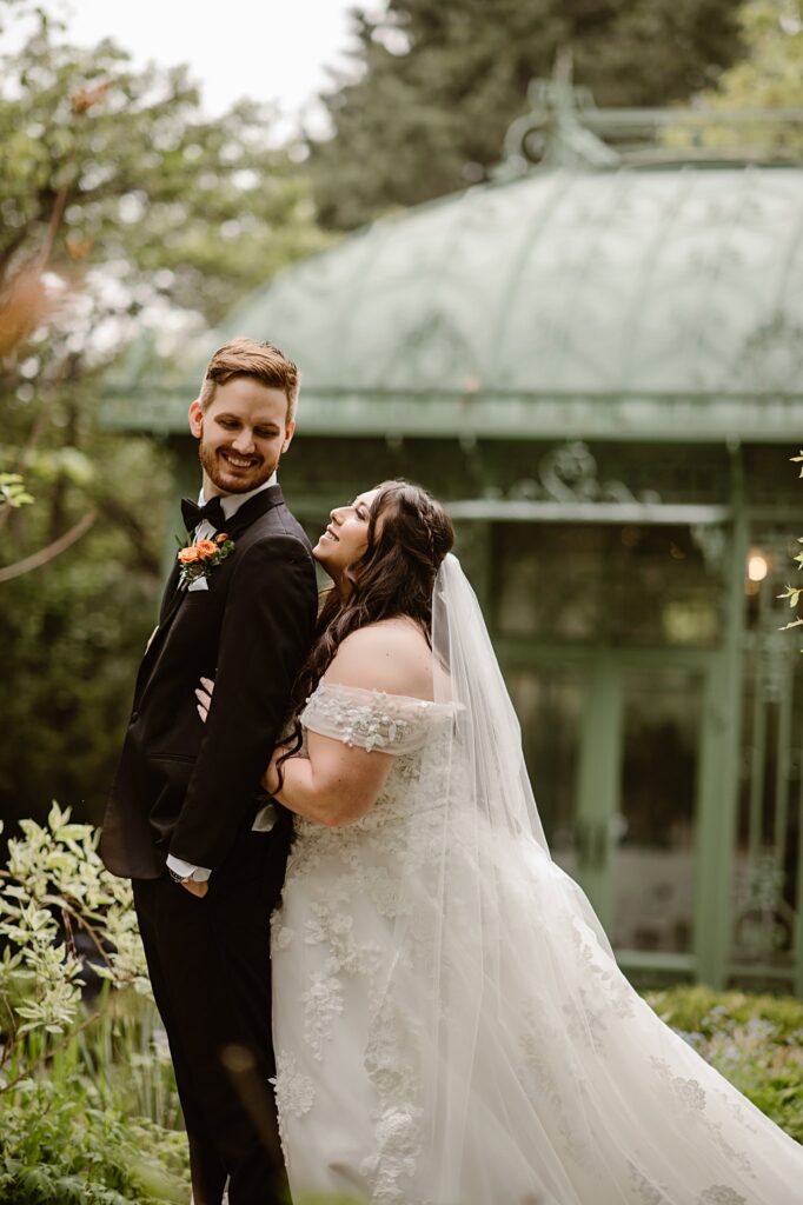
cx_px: 402
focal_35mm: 85
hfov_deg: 16.1
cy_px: 602
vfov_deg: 23.9
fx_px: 2846
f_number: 1.8
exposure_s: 1/1250
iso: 200
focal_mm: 85
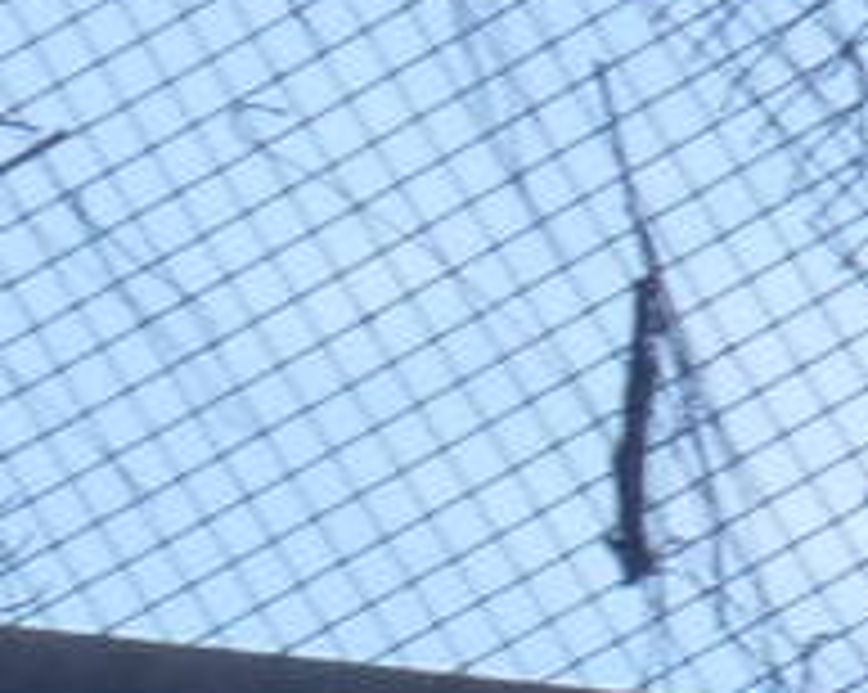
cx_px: -2051
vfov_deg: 0.9
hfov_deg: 1.1
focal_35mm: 1733
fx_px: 44475
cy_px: 832
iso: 320
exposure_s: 1/250
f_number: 5.5
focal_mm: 38.3
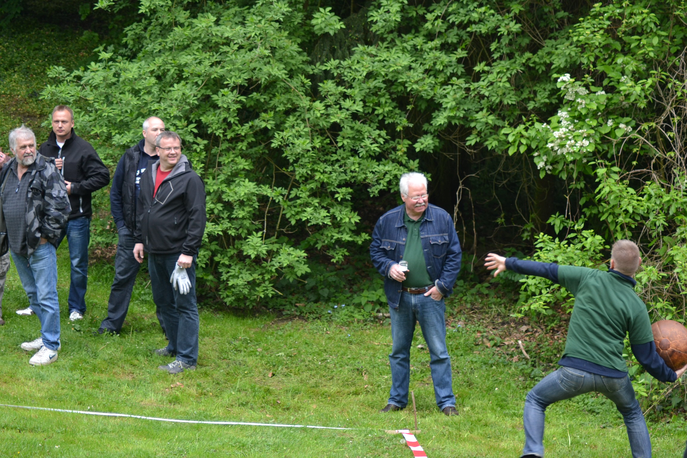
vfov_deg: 13.0
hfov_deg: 19.5
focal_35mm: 105
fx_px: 2004
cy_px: 229
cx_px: 344
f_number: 4
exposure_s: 1/250
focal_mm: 70
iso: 400
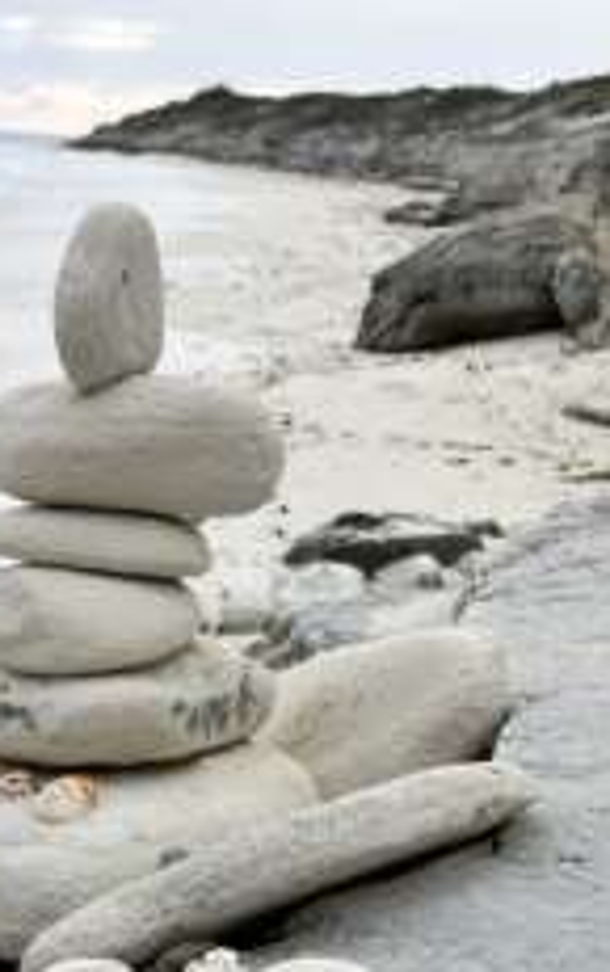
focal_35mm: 77
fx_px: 2042
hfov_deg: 16.5
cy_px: 1161
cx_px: -42
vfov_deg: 24.3
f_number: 1.8
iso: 32
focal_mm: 3.99
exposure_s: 1/476
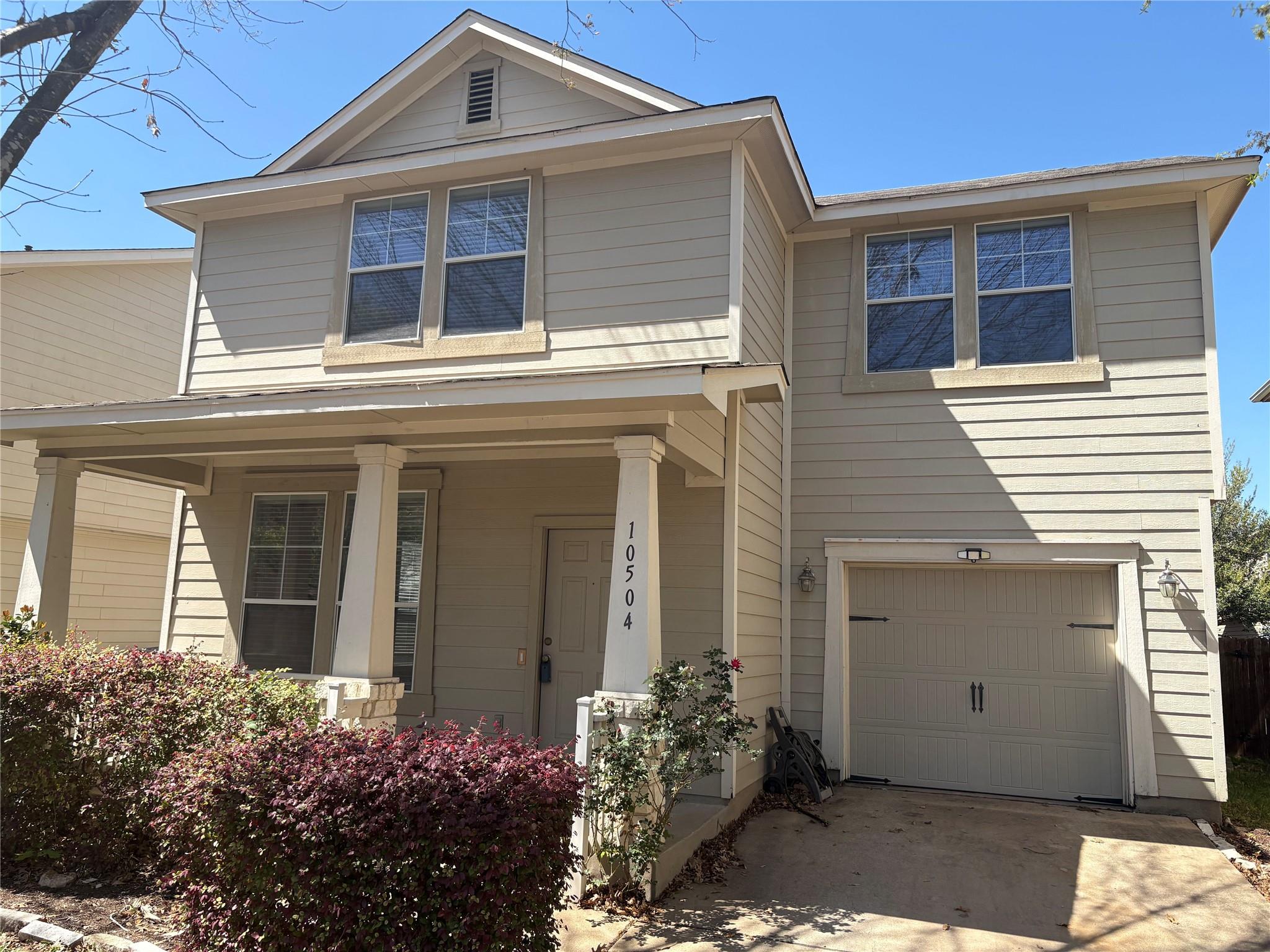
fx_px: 954
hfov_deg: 67.3
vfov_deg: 53.1
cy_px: 476
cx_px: 635
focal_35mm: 26
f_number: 1.6
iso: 50
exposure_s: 1/1587
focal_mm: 5.96
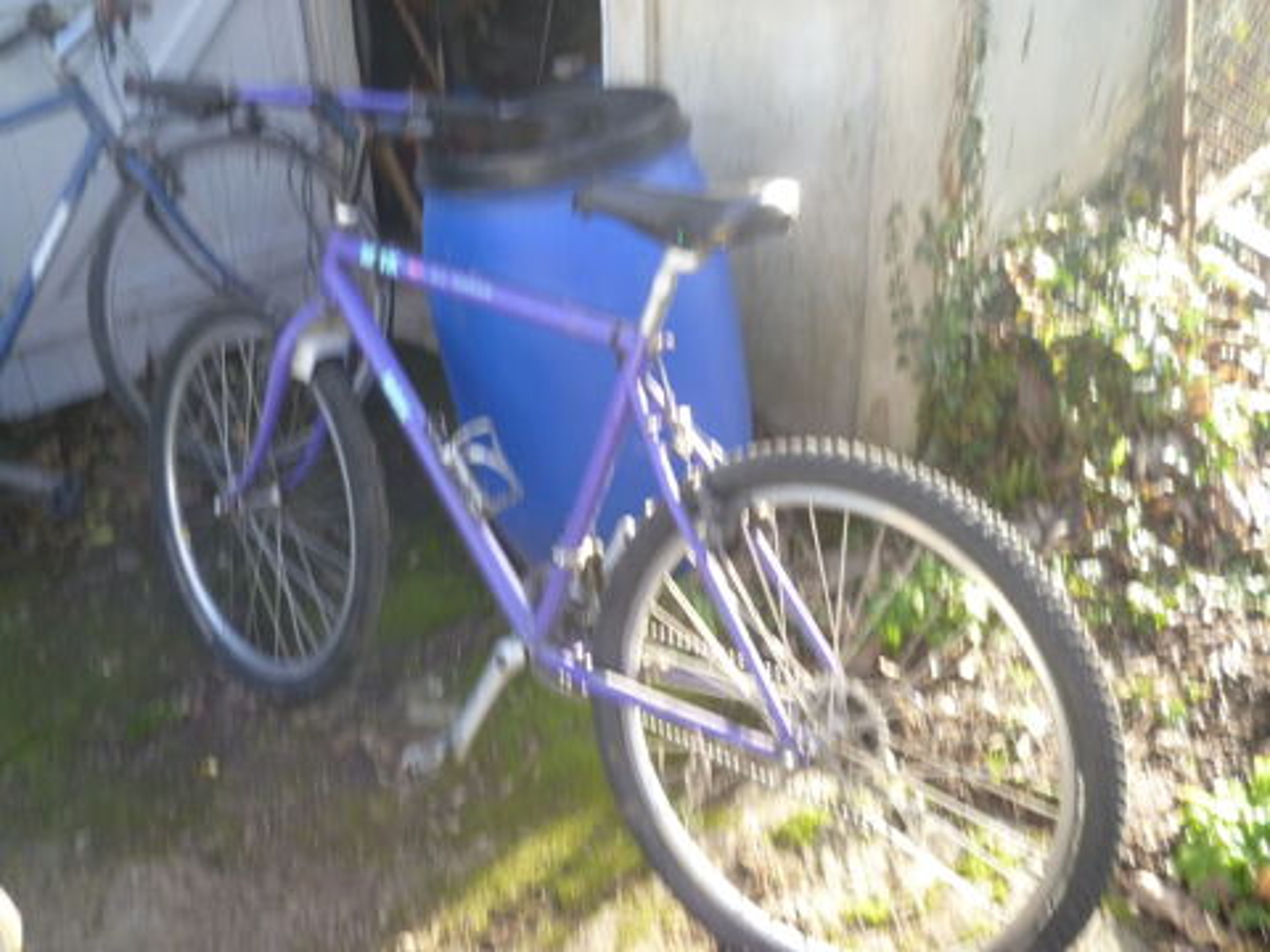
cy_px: 476
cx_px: 635
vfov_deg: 41.8
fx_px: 1247
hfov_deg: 54.0
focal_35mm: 34
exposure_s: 1/50
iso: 80
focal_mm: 6.1
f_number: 3.2
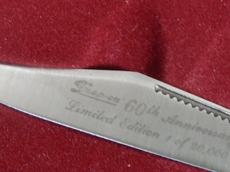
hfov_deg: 8.1
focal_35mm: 244
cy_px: 112
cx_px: 193
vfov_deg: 6.1
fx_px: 1621
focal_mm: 23.4
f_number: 4.8
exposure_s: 1/15
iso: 560
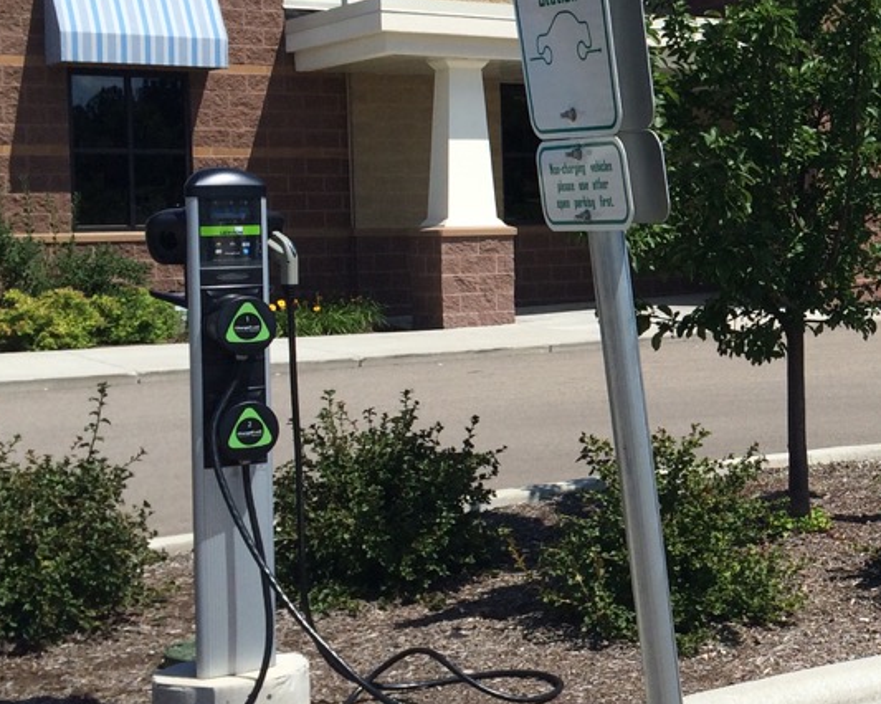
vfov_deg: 22.4
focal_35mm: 68
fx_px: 1772
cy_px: 258
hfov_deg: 25.9
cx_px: 957
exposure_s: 1/2740
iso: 32
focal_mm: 4.15
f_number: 2.2
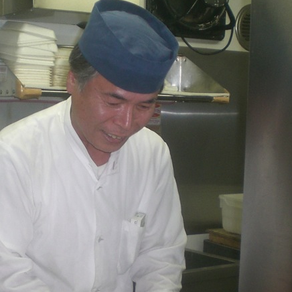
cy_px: 233
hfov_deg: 22.4
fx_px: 735
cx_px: 98
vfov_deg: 22.2
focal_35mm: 77
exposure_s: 1/60
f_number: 3.1
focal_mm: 6.3
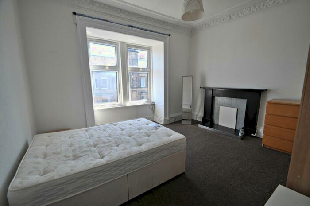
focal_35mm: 15
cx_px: 155
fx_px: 129
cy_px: 103
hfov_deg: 100.5
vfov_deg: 77.2
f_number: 5.6
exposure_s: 1/125
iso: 360
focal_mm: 10
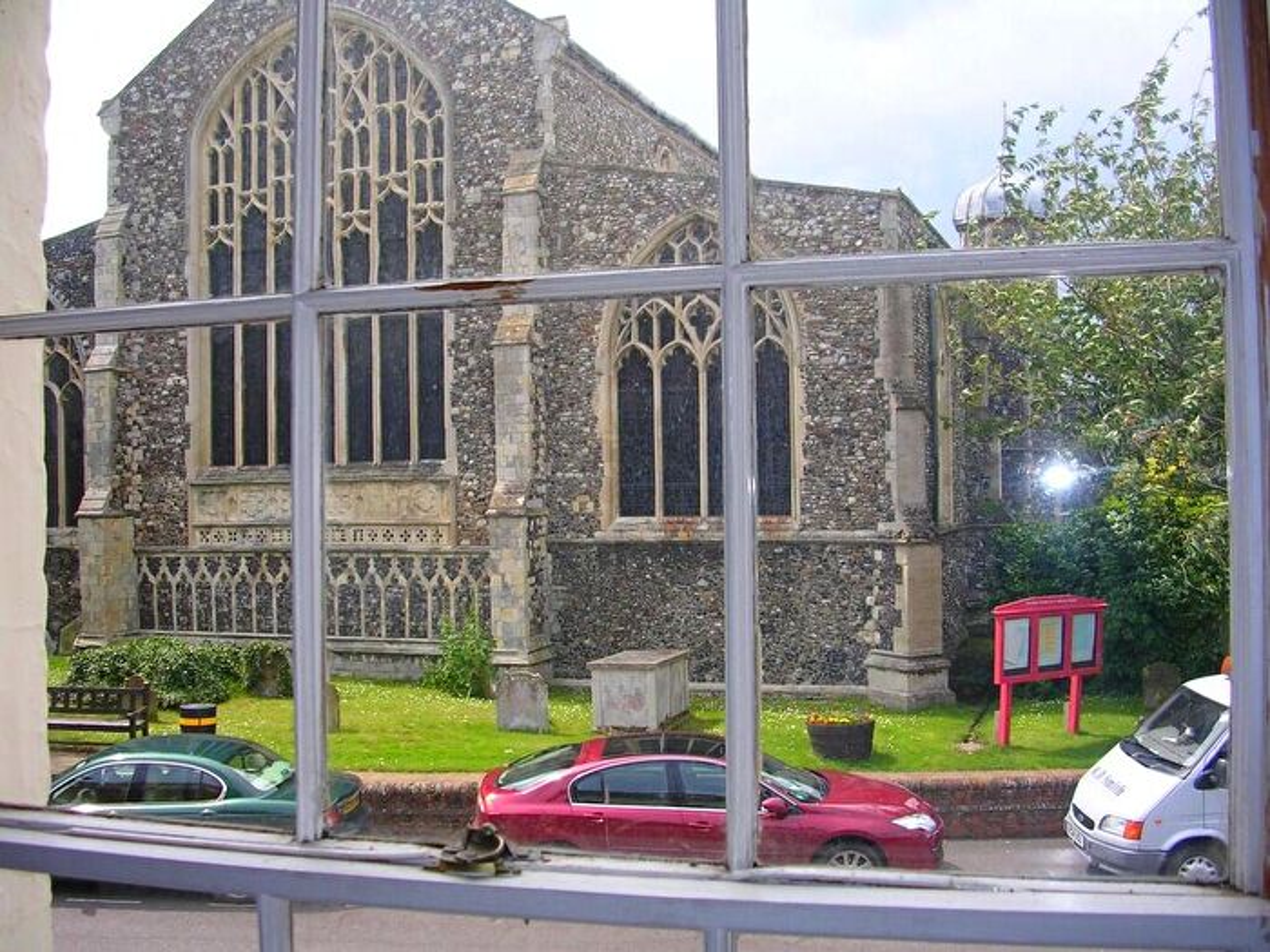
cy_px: 476
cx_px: 635
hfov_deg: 49.0
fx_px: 1394
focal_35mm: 38
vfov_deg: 37.7
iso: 50
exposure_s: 1/460
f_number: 2.8
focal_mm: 5.8
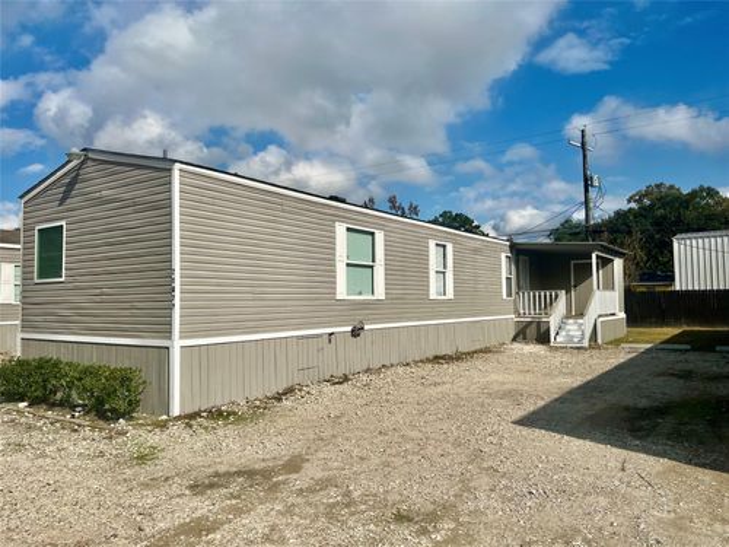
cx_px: 364
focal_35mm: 26
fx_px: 548
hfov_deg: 67.3
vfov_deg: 53.1
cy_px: 274
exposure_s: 1/9434
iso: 50
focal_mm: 5.7
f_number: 1.5
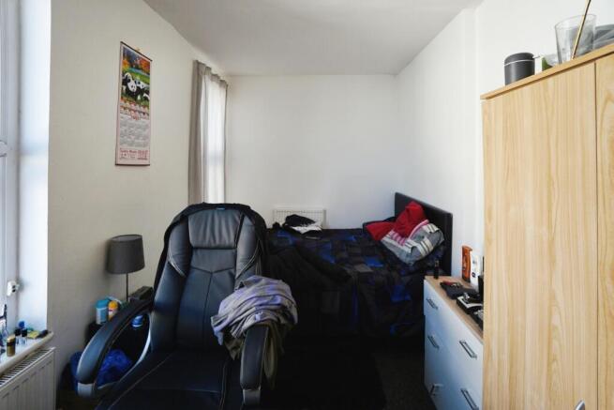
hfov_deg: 100.4
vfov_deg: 77.4
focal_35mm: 15
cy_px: 205
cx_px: 307
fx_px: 256
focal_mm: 10
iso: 320
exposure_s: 1/160
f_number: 4
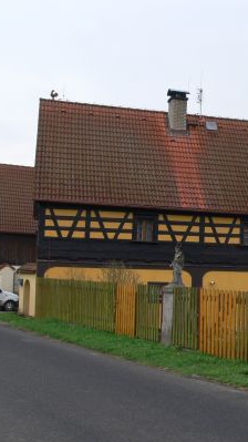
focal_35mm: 52
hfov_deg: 22.1
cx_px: 254
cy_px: 219
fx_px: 609
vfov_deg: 39.9
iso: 100
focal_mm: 7.4
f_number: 5.6
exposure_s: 1/125
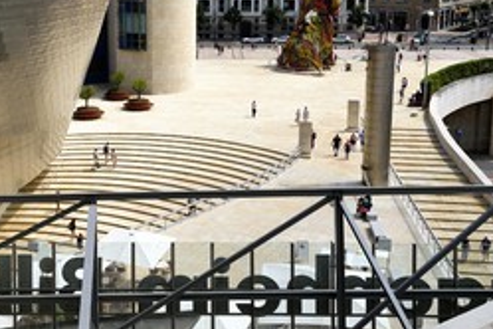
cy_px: 91
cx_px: 154
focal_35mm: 54
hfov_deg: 36.4
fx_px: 739
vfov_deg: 24.8
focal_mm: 32
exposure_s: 1/250
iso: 200
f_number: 14
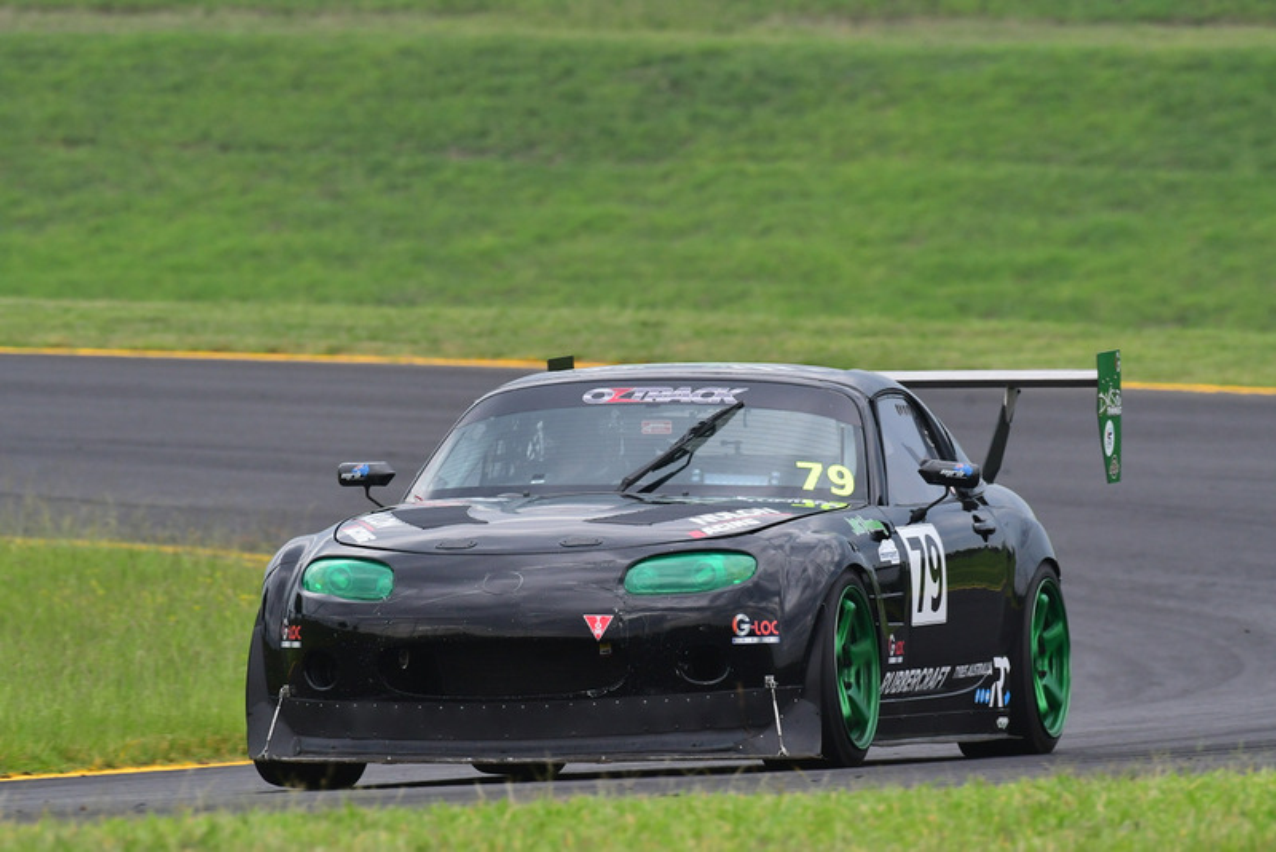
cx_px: 638
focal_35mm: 630
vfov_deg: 2.2
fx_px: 22337
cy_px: 426
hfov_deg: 3.3
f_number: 10
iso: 1000
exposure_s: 1/640
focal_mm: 420
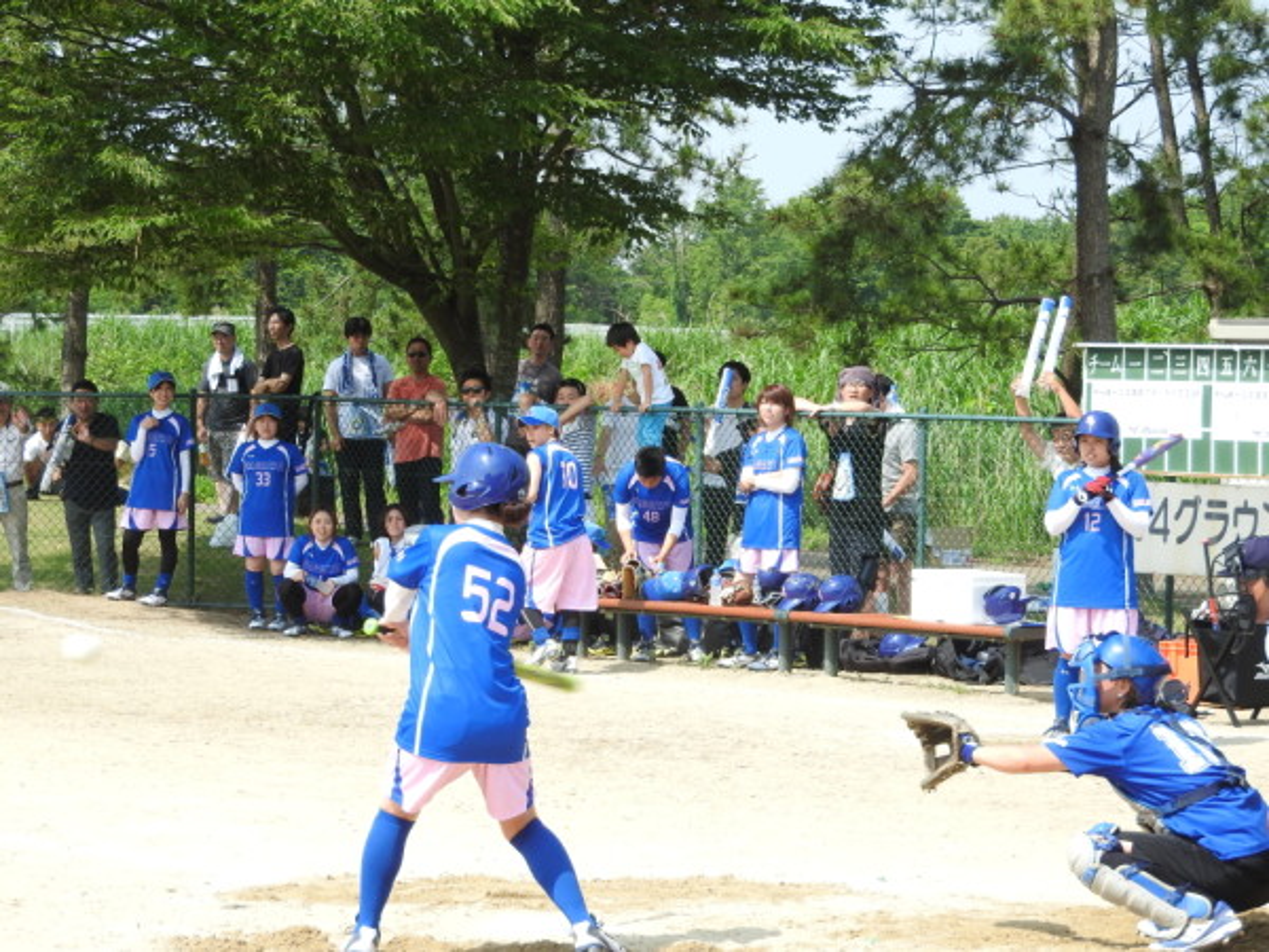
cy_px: 476
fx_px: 4582
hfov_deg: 15.8
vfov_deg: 11.9
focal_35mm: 125
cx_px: 634
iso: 100
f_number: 5
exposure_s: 1/320
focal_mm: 22.4
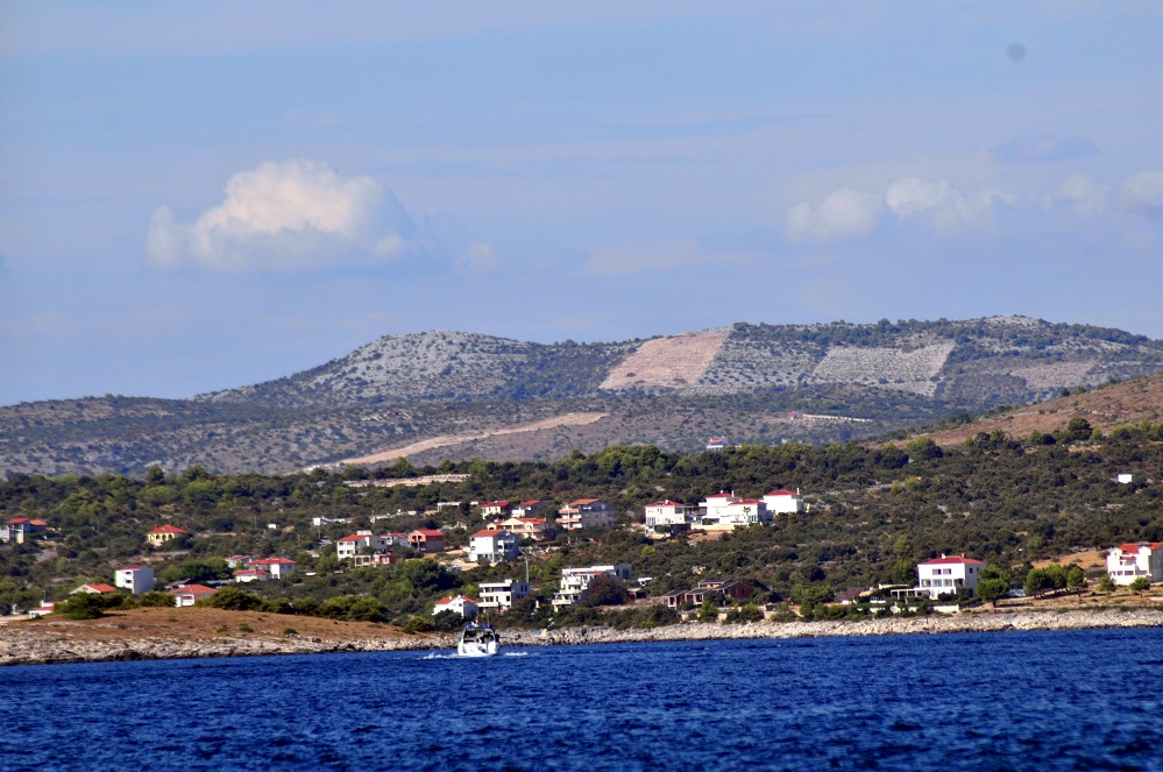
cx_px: 582
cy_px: 386
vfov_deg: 3.4
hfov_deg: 5.1
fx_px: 13065
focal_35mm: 405
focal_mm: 270
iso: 320
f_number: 6.3
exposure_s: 1/1250
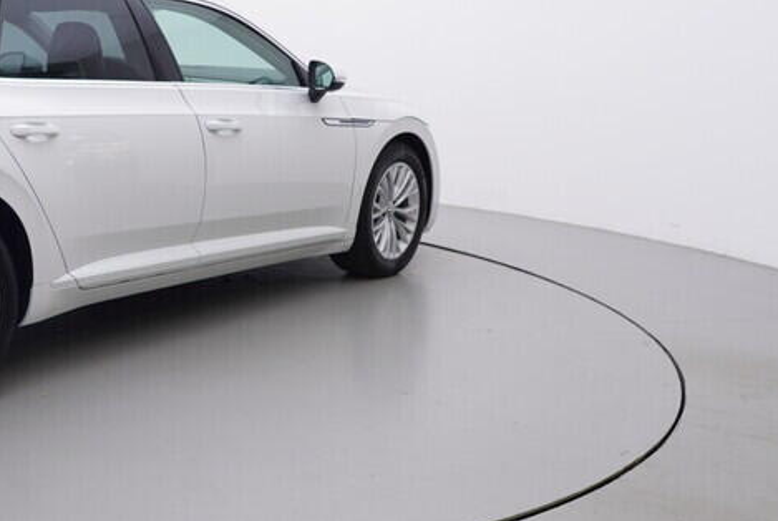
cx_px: -3
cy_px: 192
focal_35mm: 49
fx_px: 1062
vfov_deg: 27.5
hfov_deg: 36.2
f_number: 5
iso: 200
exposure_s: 1/80
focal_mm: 15
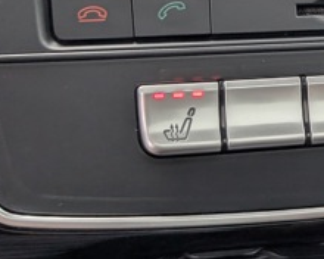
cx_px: 367
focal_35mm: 85
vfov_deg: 17.1
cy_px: -69
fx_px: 815
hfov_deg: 21.2
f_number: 1.68
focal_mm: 6.9
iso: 34
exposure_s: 1/229
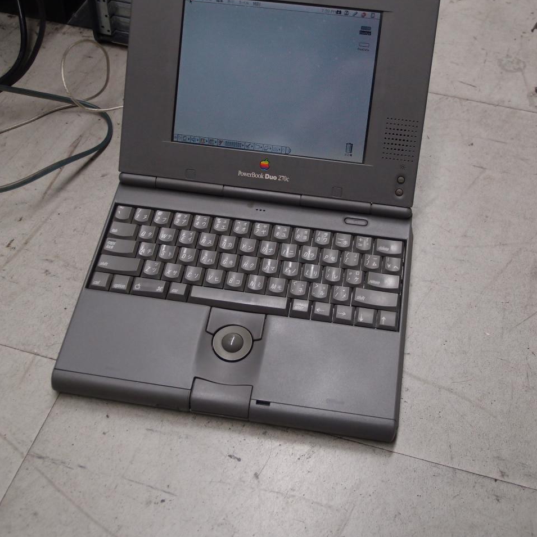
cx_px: 269
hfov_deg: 37.6
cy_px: 210
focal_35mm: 45
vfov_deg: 37.4
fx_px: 790
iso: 160
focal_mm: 8.2
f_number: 2
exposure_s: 1/80
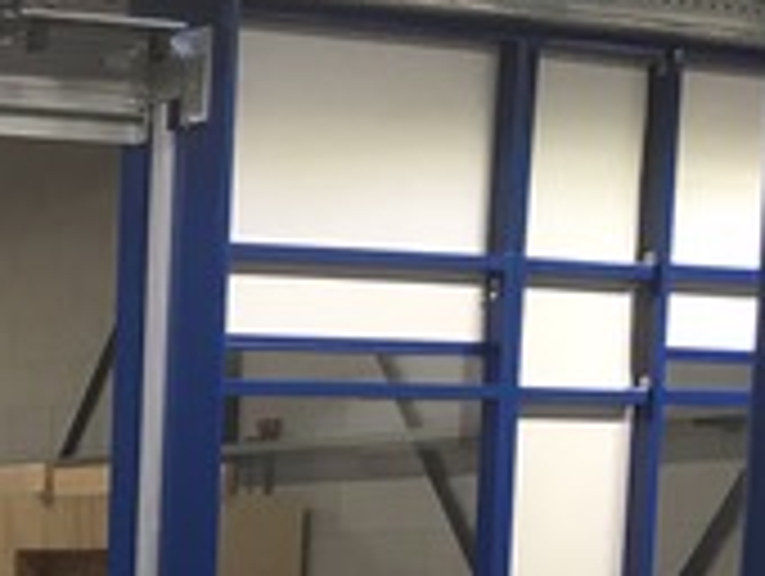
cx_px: -621
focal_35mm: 109
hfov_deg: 15.4
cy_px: 873
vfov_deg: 12.9
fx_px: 2412
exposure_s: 1/33
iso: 64
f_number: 2.2
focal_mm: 4.15
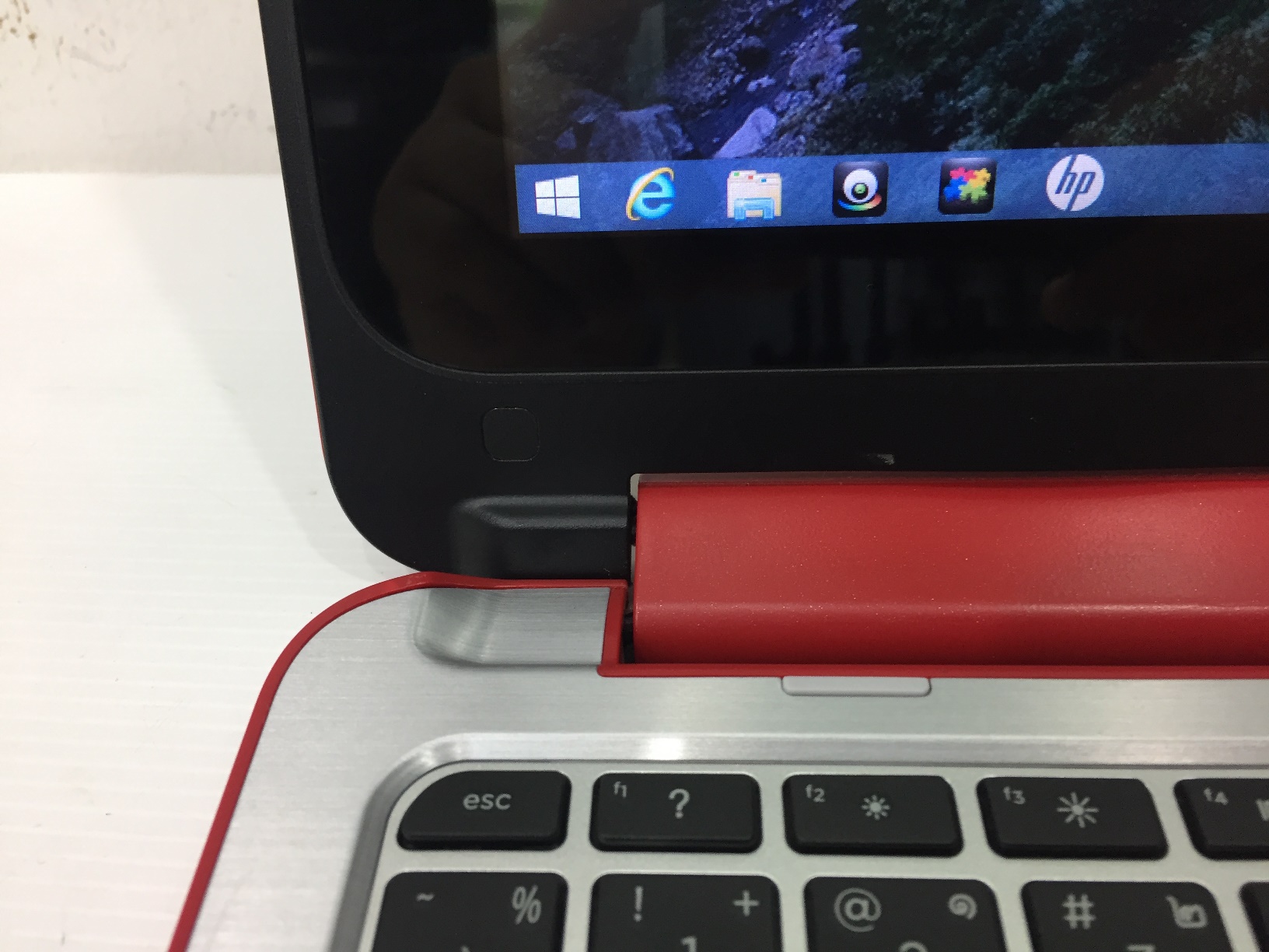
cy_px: 476
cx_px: 634
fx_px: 1063
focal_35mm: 29
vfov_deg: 48.2
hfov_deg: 61.7
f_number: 2.2
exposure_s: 1/33
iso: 125
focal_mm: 4.15
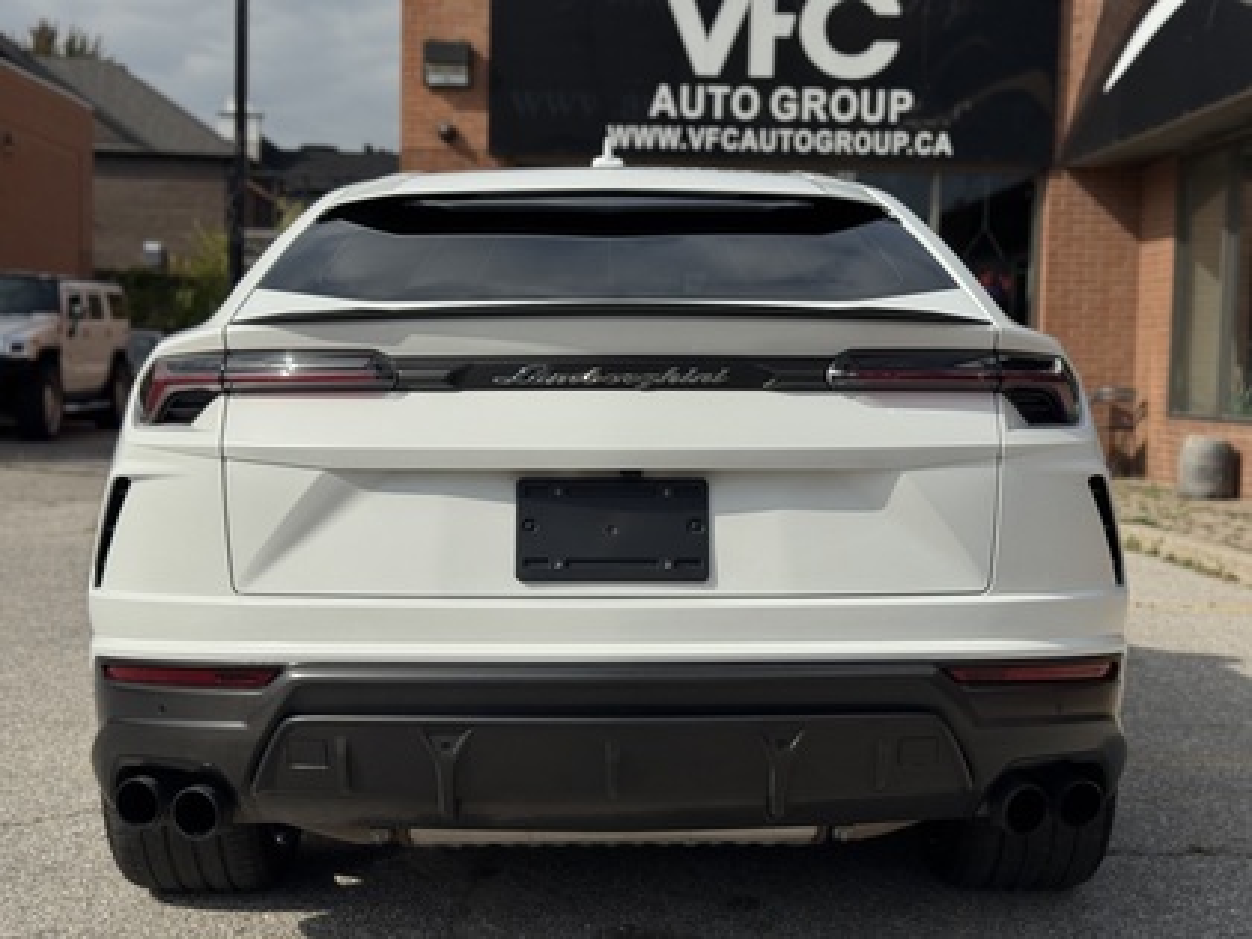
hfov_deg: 39.7
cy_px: 470
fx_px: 1736
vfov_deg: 30.3
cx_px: 626
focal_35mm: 48
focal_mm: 6.76
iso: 80
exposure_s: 1/15385
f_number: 1.78
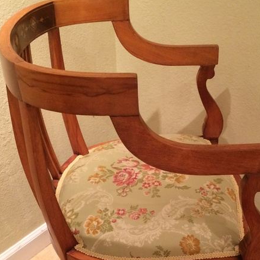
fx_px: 467
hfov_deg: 31.0
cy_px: 190
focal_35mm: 55
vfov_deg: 30.6
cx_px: 153
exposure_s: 1/30
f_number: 2.2
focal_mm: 4.12
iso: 200
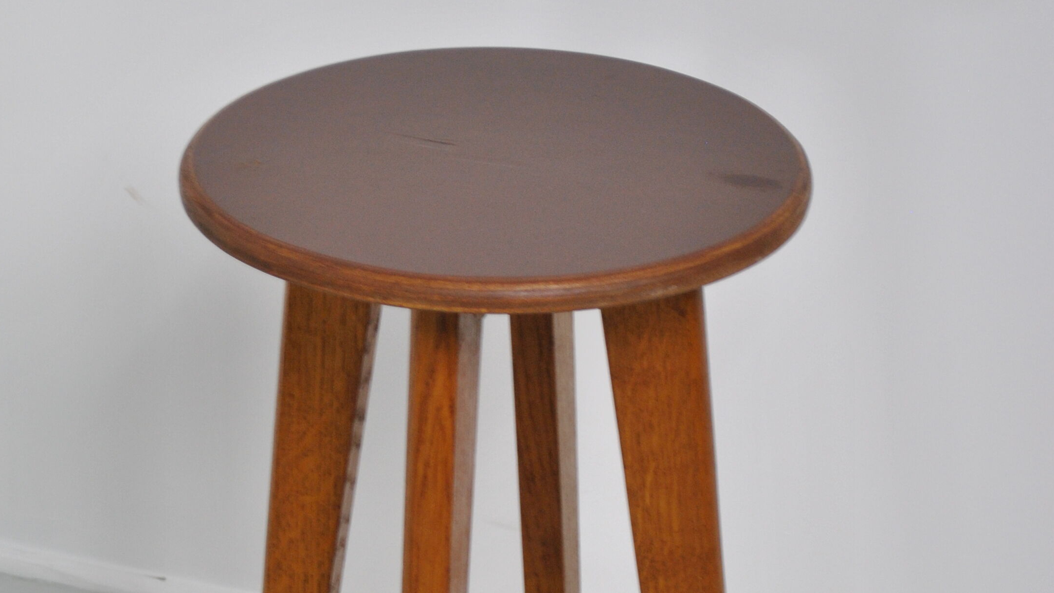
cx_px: 448
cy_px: 657
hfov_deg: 15.9
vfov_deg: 8.9
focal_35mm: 135
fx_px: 3773
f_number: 5.3
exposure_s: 1/30
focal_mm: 48
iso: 400
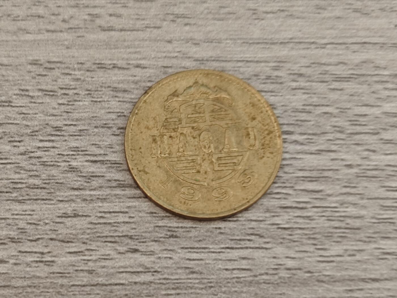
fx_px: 860
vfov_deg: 19.6
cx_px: 198
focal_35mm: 75
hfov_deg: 26.0
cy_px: 149
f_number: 1.9
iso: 500
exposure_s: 1/50
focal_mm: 8.7
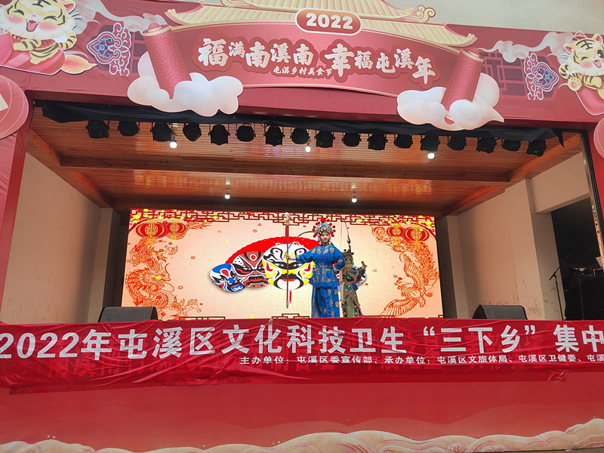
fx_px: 401
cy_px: 226
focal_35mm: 23
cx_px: 302
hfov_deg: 73.9
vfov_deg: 58.9
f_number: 1.9
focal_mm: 5.52
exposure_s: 1/110
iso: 100
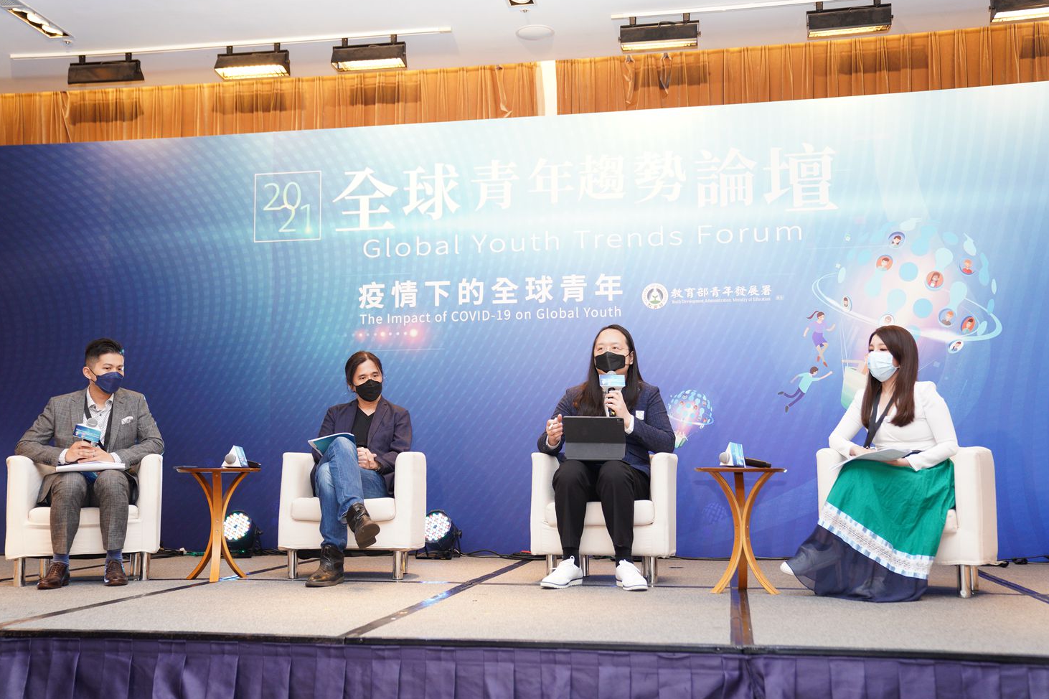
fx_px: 1136
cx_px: 518
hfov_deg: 49.6
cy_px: 349
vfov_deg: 34.2
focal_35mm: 39
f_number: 2.8
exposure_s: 1/200
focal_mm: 38
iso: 1600
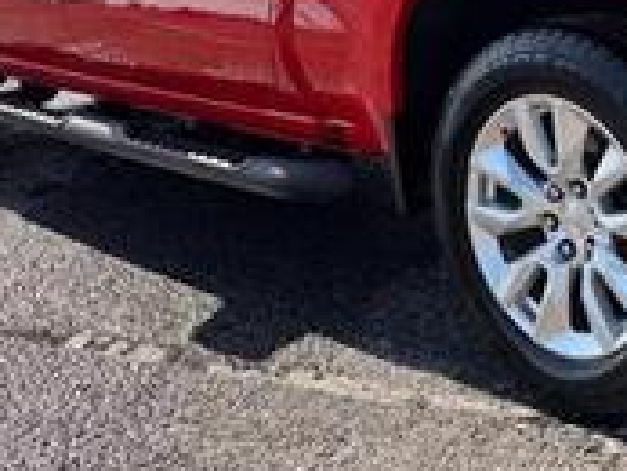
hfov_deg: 26.5
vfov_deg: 20.3
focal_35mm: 70
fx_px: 1269
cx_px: 609
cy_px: -7
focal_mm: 6.76
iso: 100
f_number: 1.78
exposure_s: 1/3953
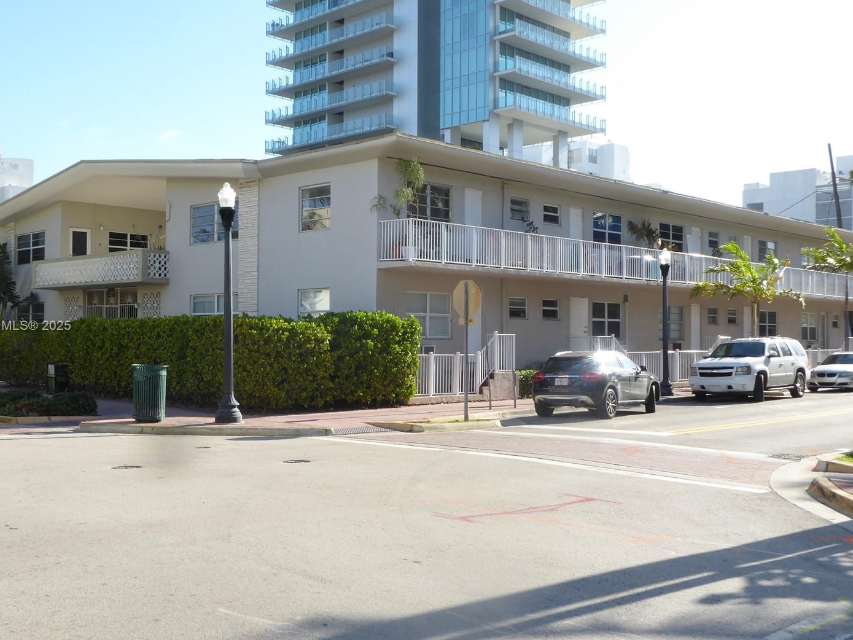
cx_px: 366
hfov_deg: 48.8
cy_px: 327
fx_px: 936
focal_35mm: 38
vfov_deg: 37.7
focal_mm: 5.8
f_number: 5.6
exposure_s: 1/125
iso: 80
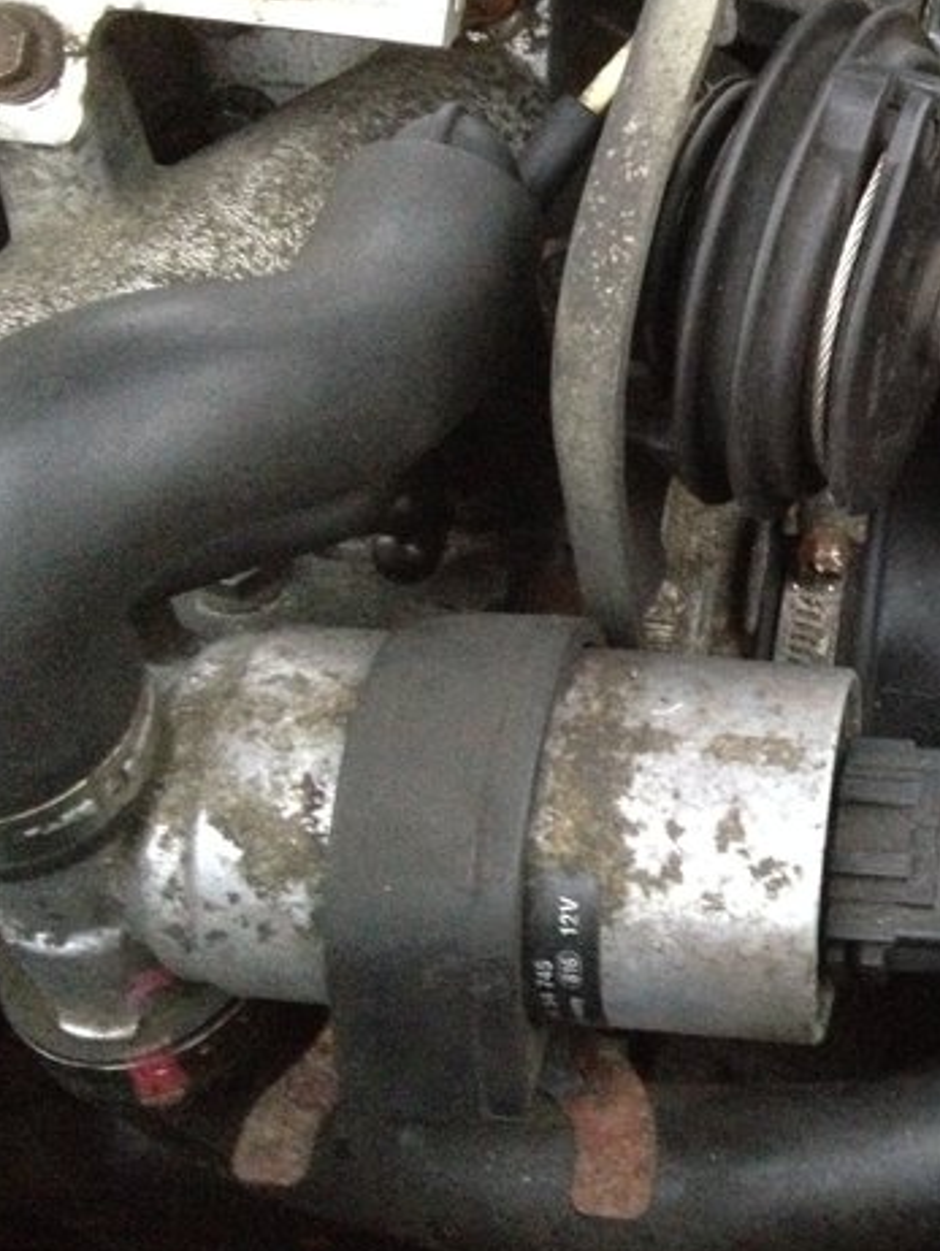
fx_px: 2170
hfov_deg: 23.1
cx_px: 1019
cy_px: 487
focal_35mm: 60
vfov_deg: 32.1
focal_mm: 4.28
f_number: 2.4
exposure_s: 1/15
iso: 800
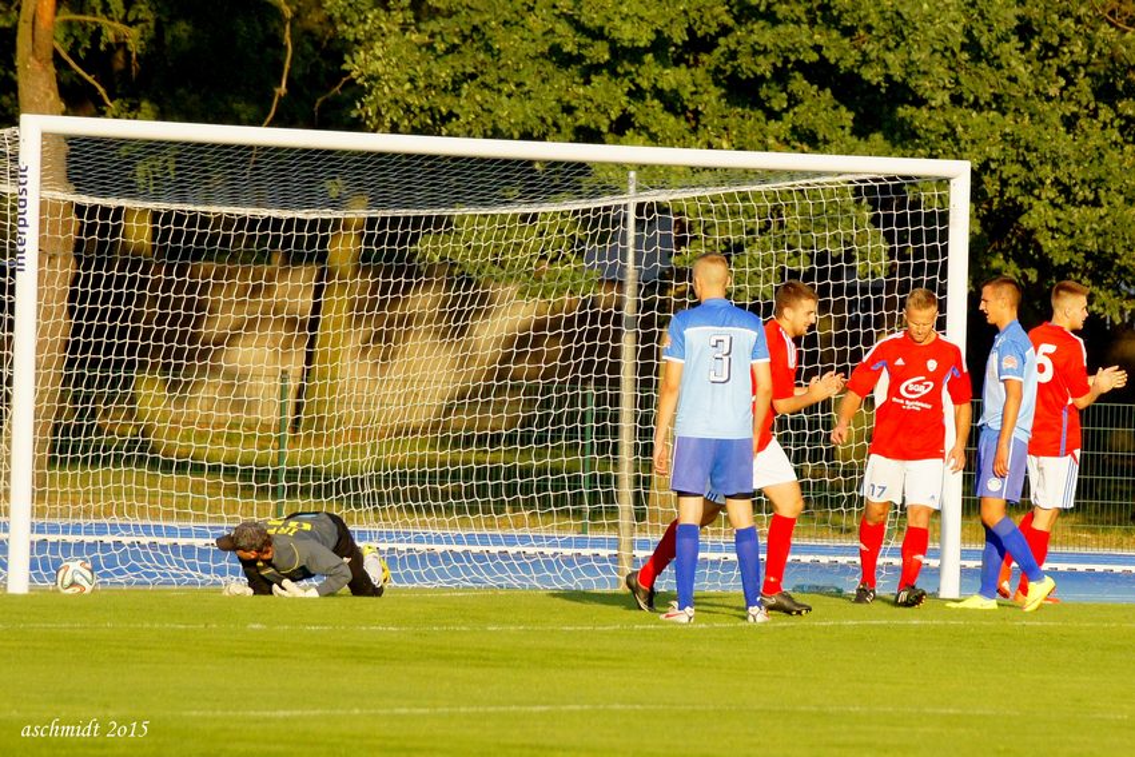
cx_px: 568
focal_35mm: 300
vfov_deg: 4.6
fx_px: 9459
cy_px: 378
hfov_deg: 6.9
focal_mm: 200
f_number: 5.6
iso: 800
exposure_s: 1/2500
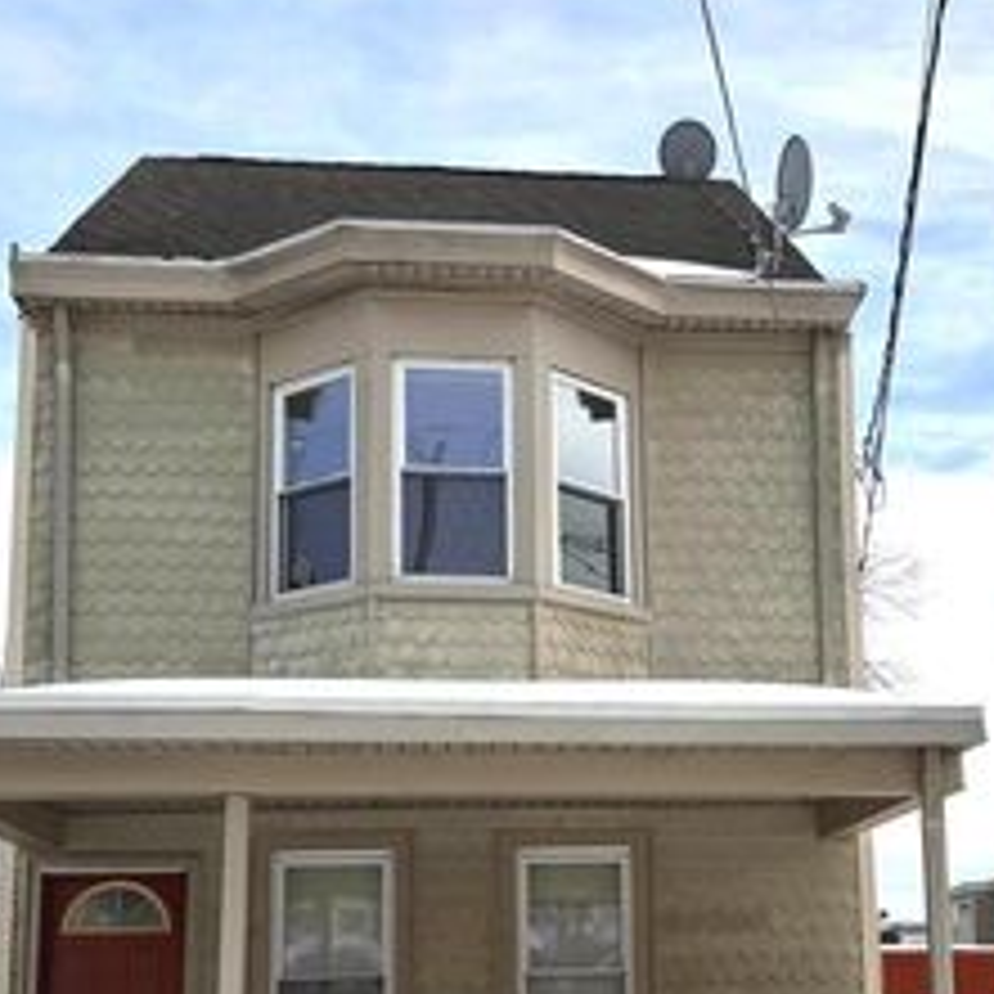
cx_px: 675
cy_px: 780
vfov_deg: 34.4
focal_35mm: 48
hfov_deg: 35.0
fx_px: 1559
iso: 80
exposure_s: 1/10309
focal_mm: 6.76
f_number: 1.78
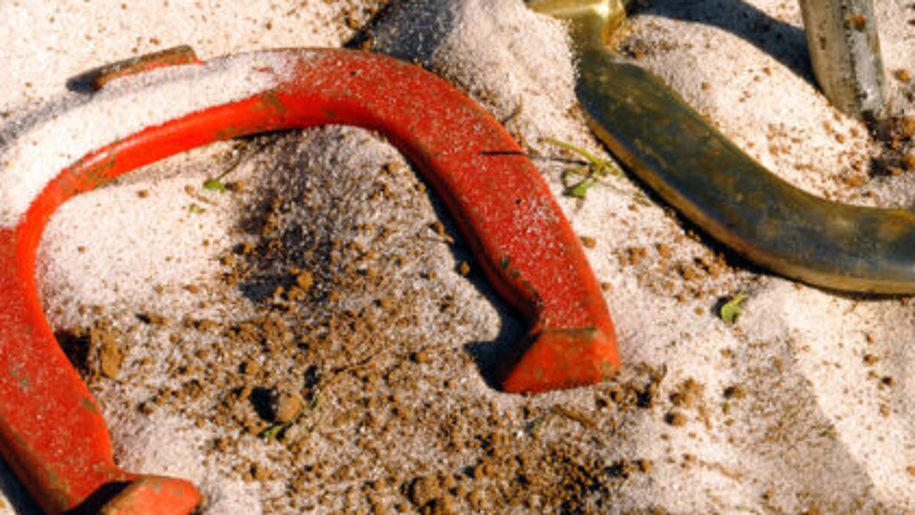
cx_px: 600
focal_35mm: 178
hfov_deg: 12.1
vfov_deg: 6.8
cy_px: 87
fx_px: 4319
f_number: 9
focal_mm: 62
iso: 100
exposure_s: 1/320
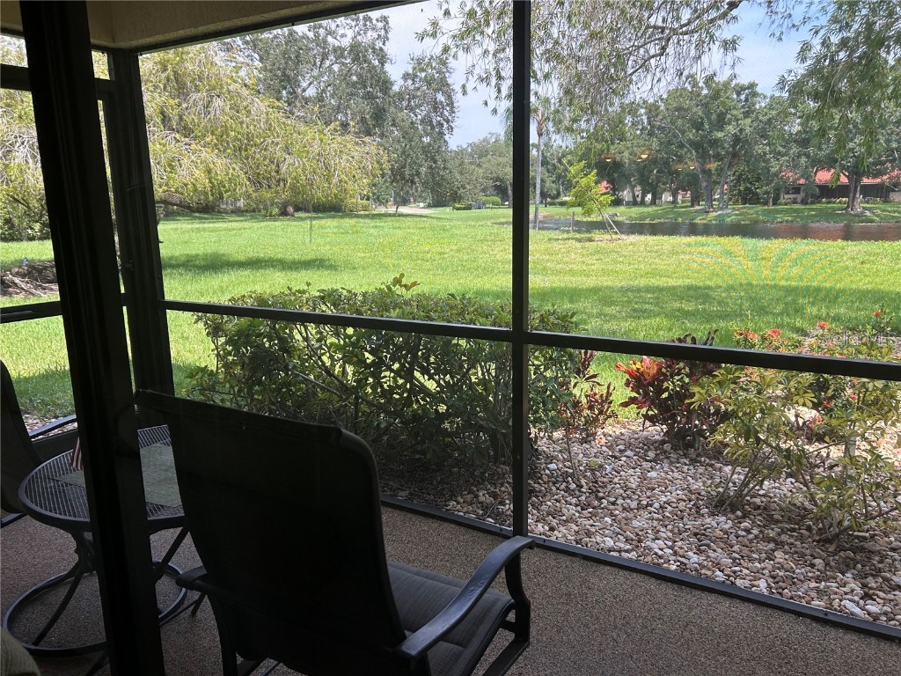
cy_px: 338
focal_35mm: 26
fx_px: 677
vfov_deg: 53.1
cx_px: 450
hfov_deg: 67.3
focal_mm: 5.7
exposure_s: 1/521
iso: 50
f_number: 1.5
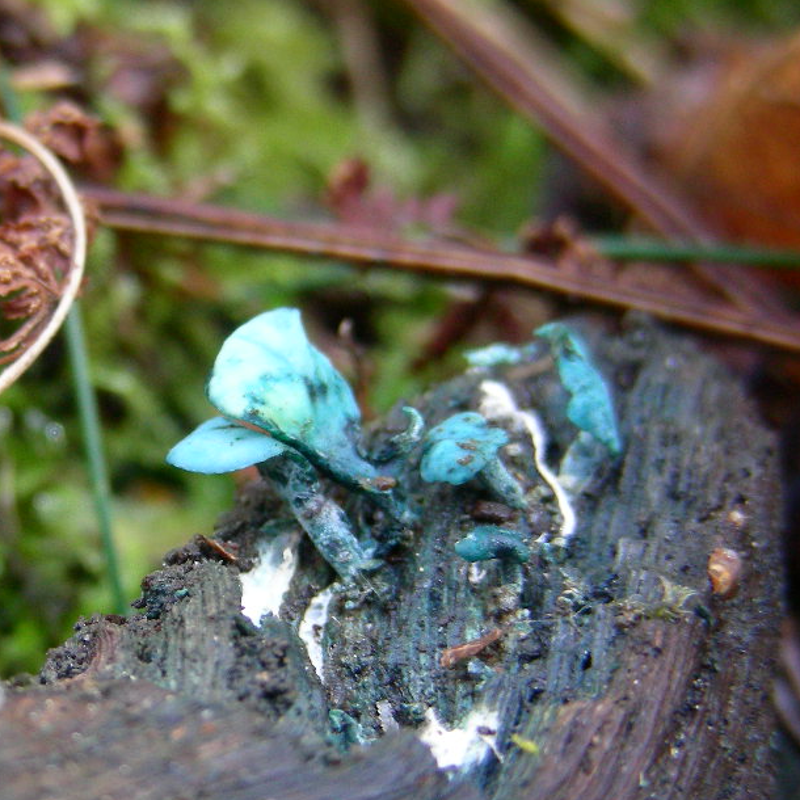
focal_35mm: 129
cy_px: 428
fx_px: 3373
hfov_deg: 13.5
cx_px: 245
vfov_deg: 13.5
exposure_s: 1/9.1
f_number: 3.5
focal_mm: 14.6
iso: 200
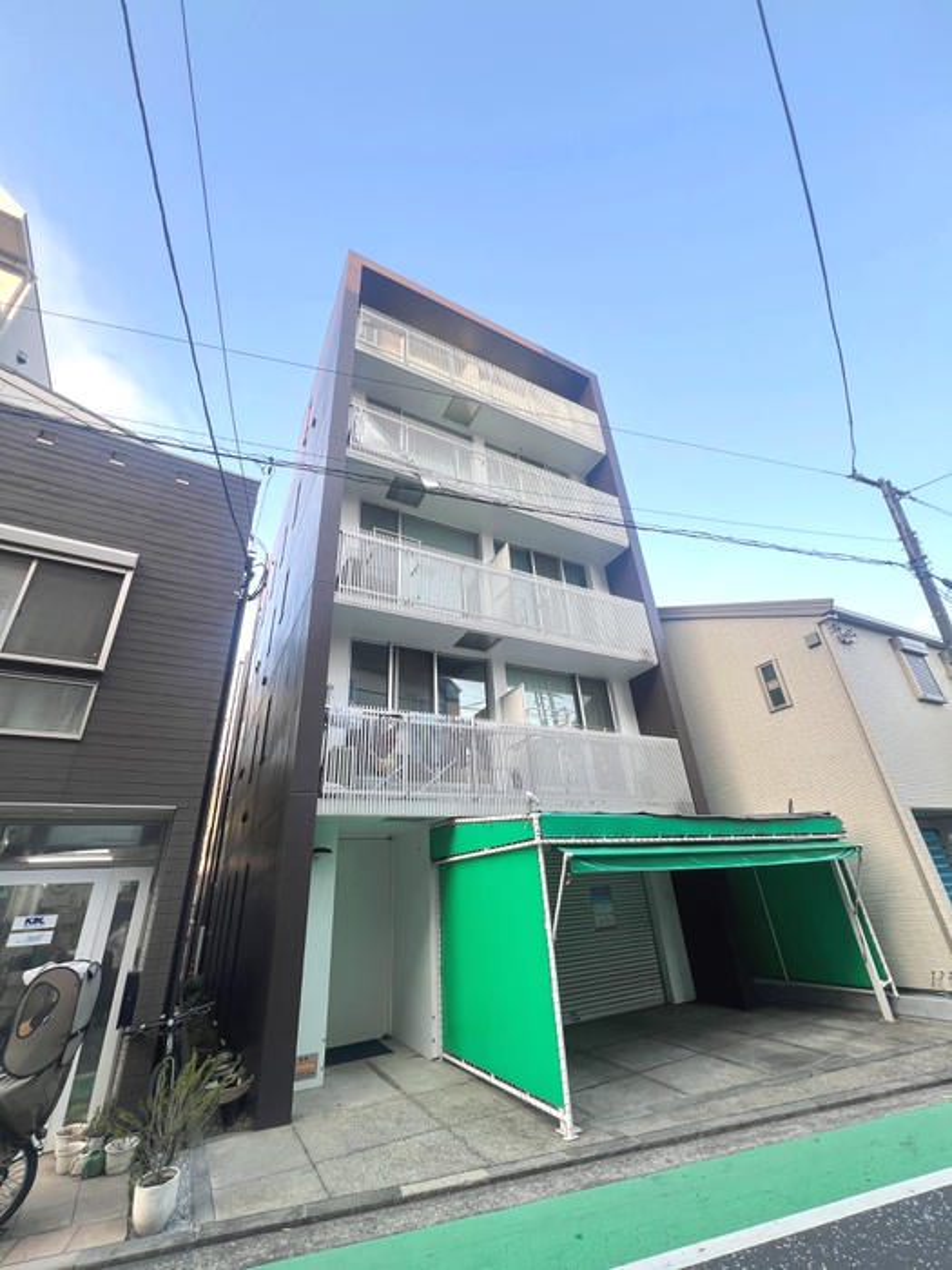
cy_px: 635
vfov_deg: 106.2
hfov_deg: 89.9
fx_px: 477
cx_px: 476
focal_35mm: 13
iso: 32
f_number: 1.8
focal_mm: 1.57
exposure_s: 1/245
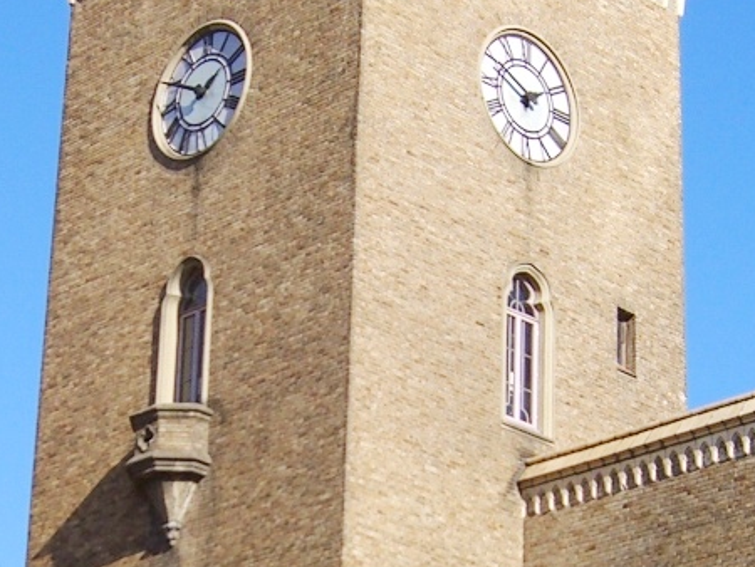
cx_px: 341
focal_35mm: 135
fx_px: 2946
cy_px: 522
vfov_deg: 10.9
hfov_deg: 14.6
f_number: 8
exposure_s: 1/125
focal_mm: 7.9
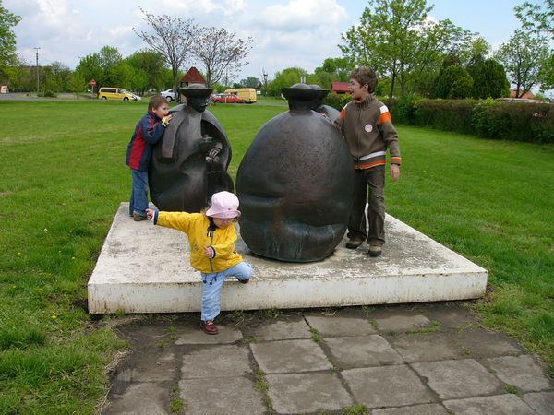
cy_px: 208
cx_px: 277
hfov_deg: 51.4
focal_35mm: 36
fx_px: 576
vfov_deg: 39.7
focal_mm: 6
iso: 50
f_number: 3.7
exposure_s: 1/640
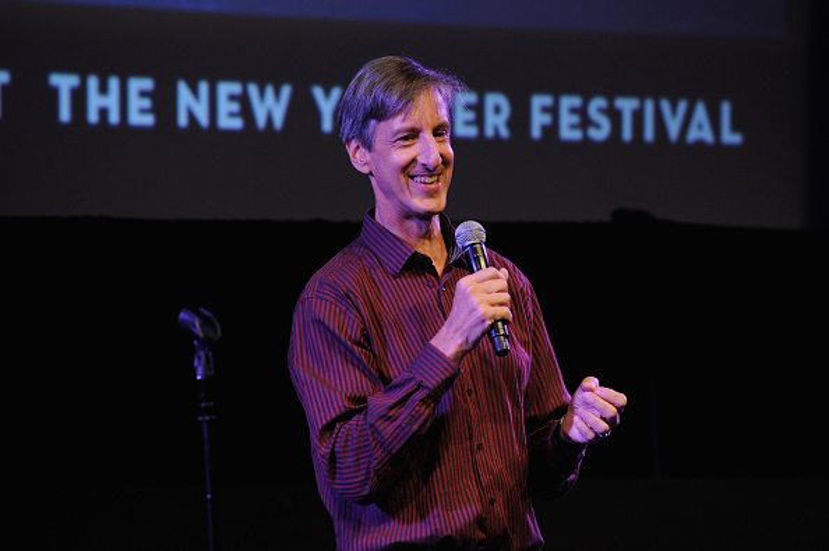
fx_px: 4372
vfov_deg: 7.2
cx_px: 414
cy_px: 276
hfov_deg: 10.8
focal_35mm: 190
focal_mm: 190
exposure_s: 1/160
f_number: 4
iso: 2500
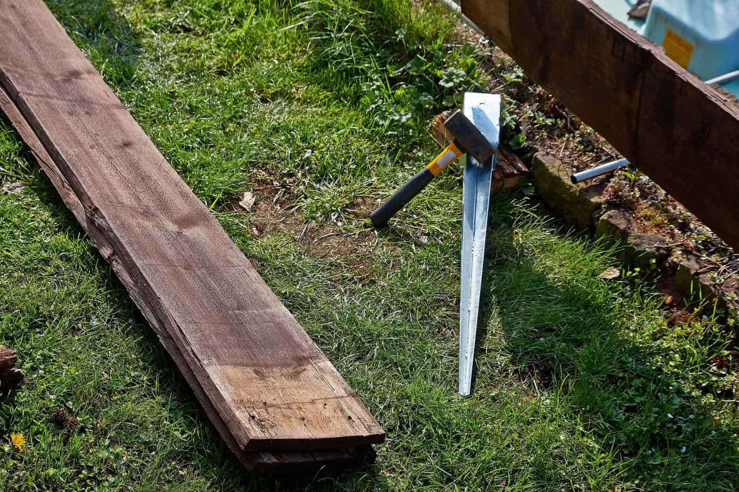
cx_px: 370
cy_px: 246
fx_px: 1077
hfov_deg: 37.9
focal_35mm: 52
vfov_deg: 25.7
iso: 100
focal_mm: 35
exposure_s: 1/160
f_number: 6.3
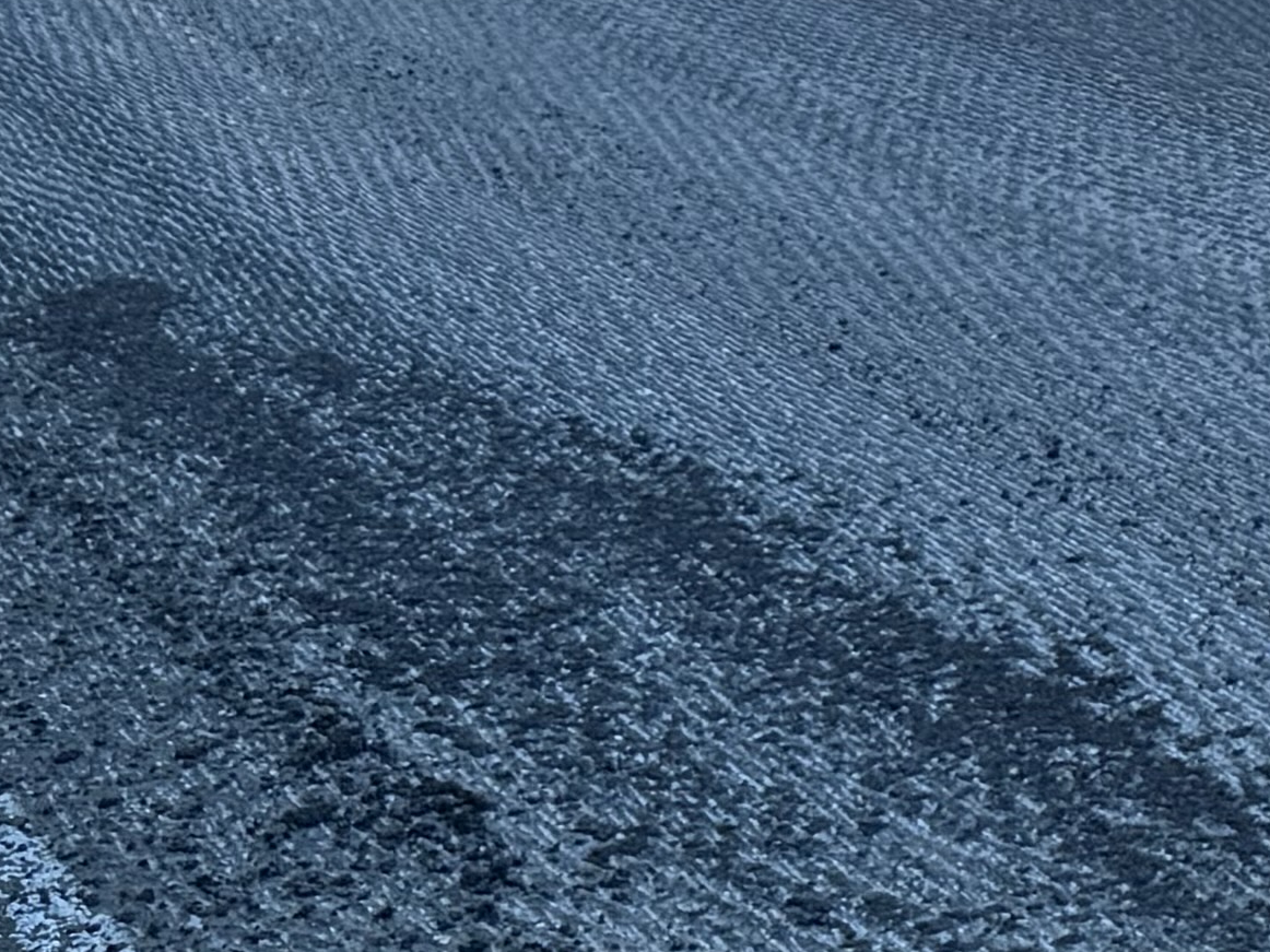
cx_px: 2081
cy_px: -908
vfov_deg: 11.4
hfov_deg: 15.1
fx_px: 4328
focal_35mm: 118
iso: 200
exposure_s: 1/121
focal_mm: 6.76
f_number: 1.78
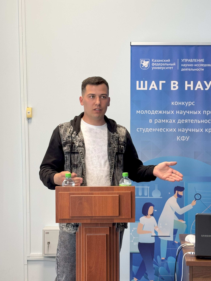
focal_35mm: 63
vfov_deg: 30.7
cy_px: 130
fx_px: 512
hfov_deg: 23.2
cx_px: 130
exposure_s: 1/50
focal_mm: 6.76
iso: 100
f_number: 1.78
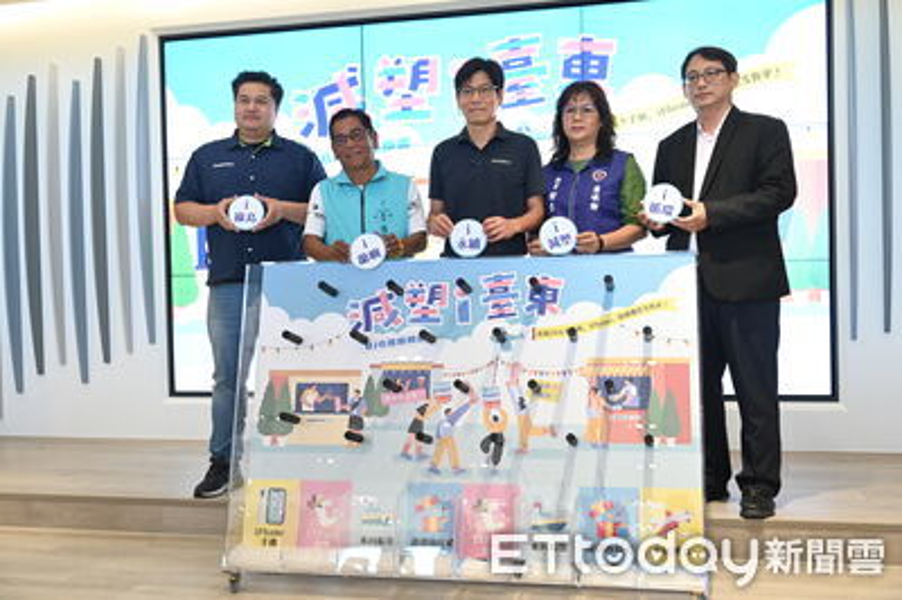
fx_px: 951
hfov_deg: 50.7
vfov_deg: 35.0
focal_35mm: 38
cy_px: 300
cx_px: 451
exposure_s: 1/125
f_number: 5
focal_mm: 38
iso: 2200
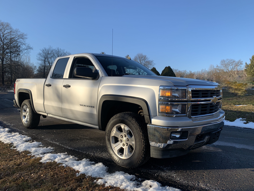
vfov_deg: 53.1
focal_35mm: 26
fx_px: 191
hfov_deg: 67.3
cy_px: 96
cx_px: 127
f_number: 1.8
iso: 25
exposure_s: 1/1332
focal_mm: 4.25
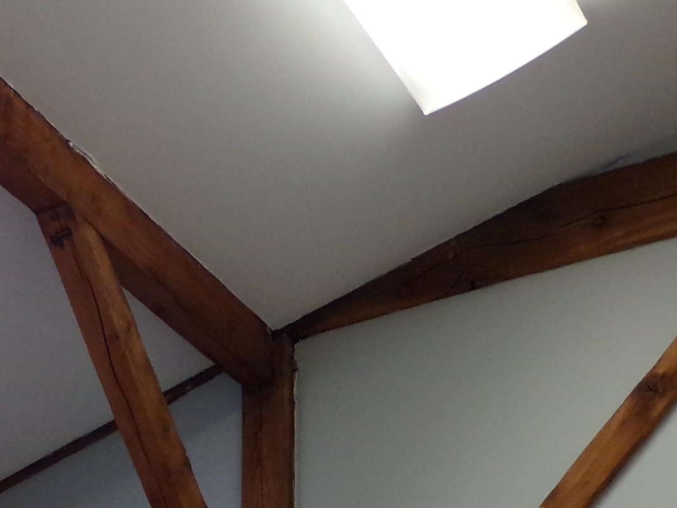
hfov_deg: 25.6
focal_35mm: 75
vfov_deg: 18.6
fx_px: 1467
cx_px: 162
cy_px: 603
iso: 200
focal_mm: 4.7
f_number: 3.2
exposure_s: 1/50
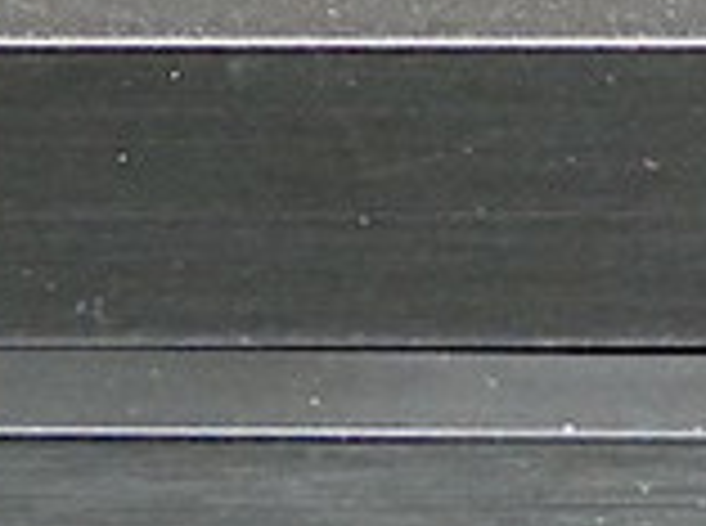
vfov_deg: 2.7
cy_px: 877
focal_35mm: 552
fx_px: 11232
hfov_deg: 3.6
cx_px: 1156
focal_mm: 16.1
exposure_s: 1/2
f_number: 5.6
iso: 400
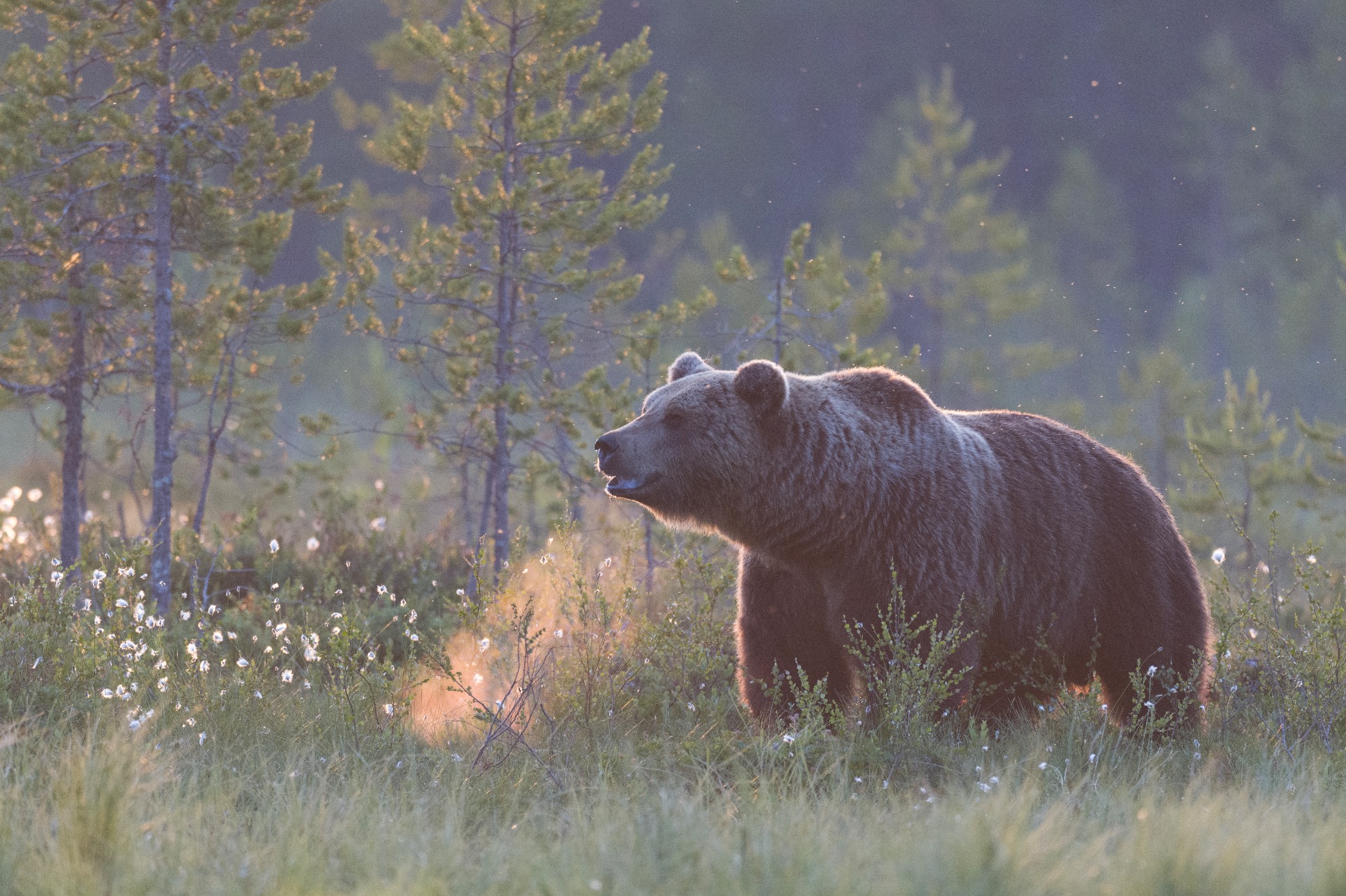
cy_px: 448
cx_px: 673
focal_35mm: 760
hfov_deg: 2.7
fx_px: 28405
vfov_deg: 1.8
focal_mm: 500
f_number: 5.6
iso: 1600
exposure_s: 1/320
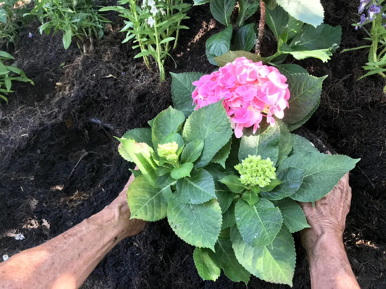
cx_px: 193
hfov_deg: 63.4
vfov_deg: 49.7
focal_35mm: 28
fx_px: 312
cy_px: 144
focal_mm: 3.99
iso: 25
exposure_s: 1/33
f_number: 1.8
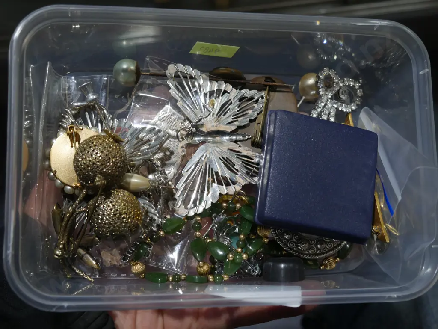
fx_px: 684
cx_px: 219
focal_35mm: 54
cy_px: 164
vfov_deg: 27.1
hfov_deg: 35.5
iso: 400
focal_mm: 27
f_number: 5.3
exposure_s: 1/60
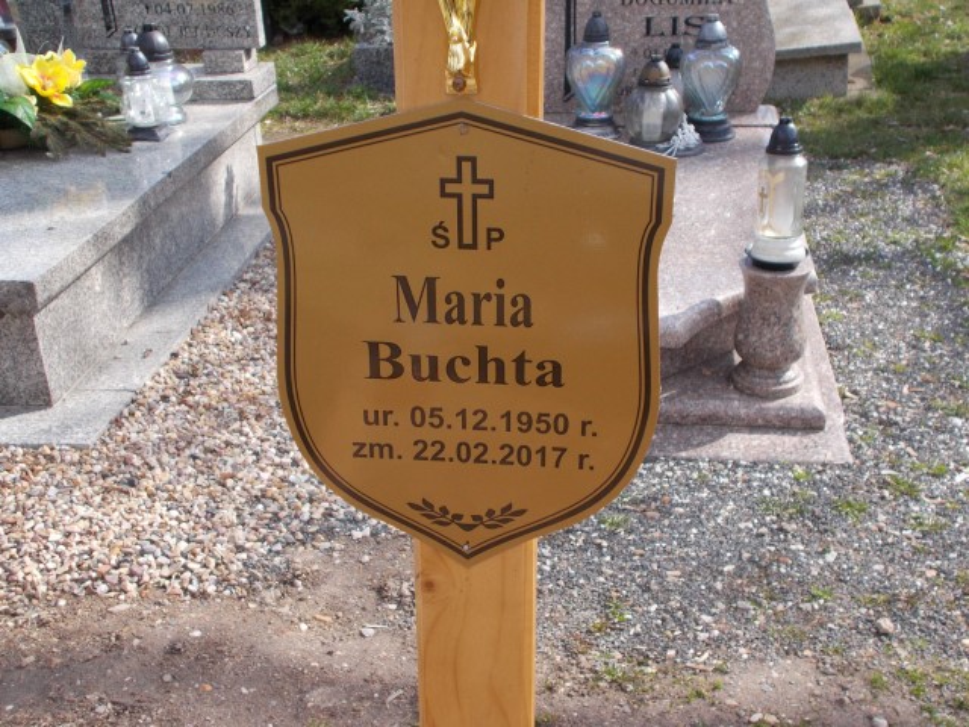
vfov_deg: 32.9
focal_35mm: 44
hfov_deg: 42.9
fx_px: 1232
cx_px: 484
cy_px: 364
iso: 80
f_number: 4.2
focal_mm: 7.9
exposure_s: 1/320
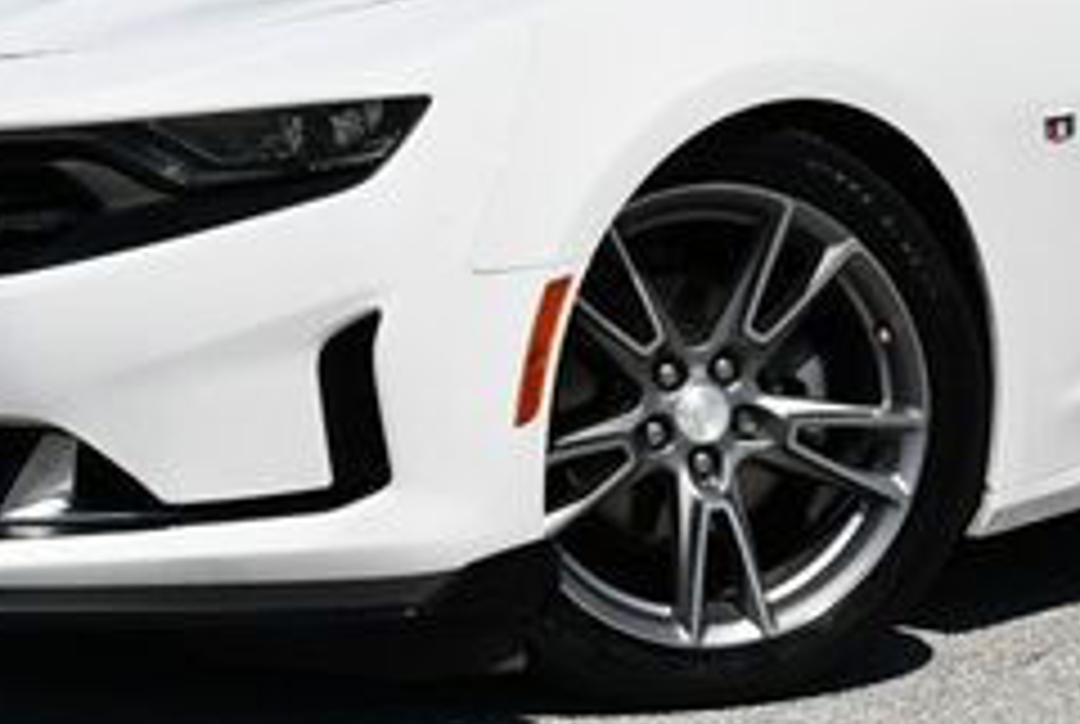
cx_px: 760
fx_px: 3847
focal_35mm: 128
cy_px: -90
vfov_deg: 10.6
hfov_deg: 15.9
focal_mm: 24
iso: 100
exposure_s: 1/400
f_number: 10
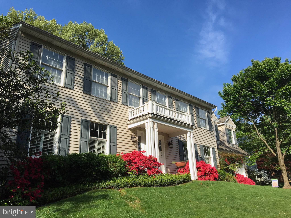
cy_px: 109
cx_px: 146
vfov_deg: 48.2
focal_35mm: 29
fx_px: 244
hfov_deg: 61.7
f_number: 2.2
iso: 25
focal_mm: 4.15
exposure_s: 1/1304
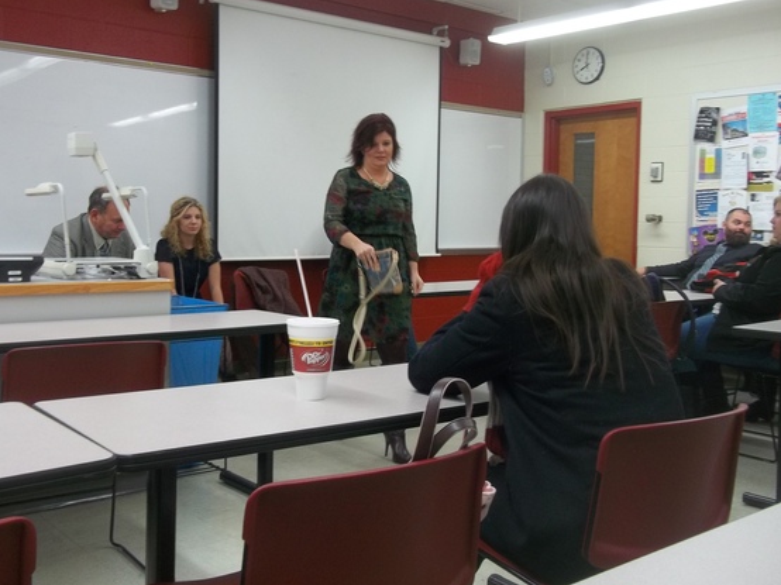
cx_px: 361
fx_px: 834
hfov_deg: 50.1
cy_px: 268
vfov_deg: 38.6
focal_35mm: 37
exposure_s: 1/30
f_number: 2.9
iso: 140
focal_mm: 5.7
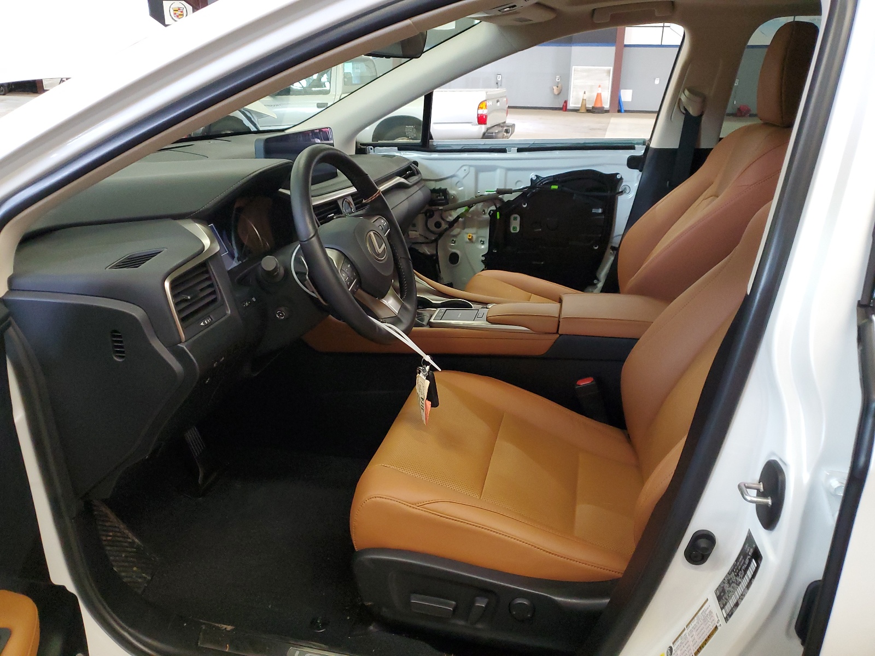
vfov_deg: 53.1
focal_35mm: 26
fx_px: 657
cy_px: 328
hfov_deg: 67.3
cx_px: 438
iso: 279
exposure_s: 1/60.2
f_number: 1.5
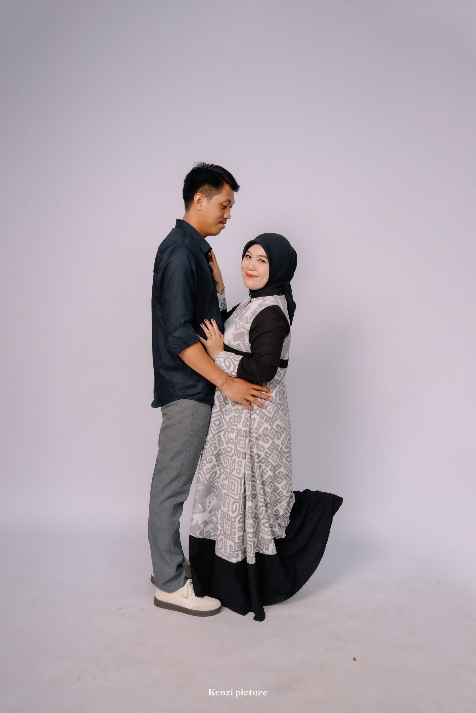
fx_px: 694
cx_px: 238
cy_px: 356
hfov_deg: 37.9
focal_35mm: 35
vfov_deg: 54.4
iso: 500
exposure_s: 1/125
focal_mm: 35
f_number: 4
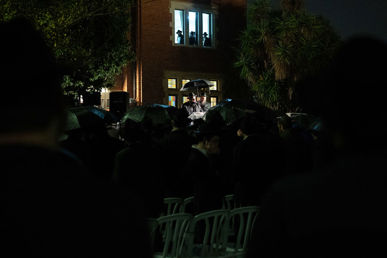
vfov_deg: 26.0
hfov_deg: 38.2
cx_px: 194
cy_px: 129
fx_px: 559
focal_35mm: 52
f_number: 1.6
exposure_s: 1/320
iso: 3200
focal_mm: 35
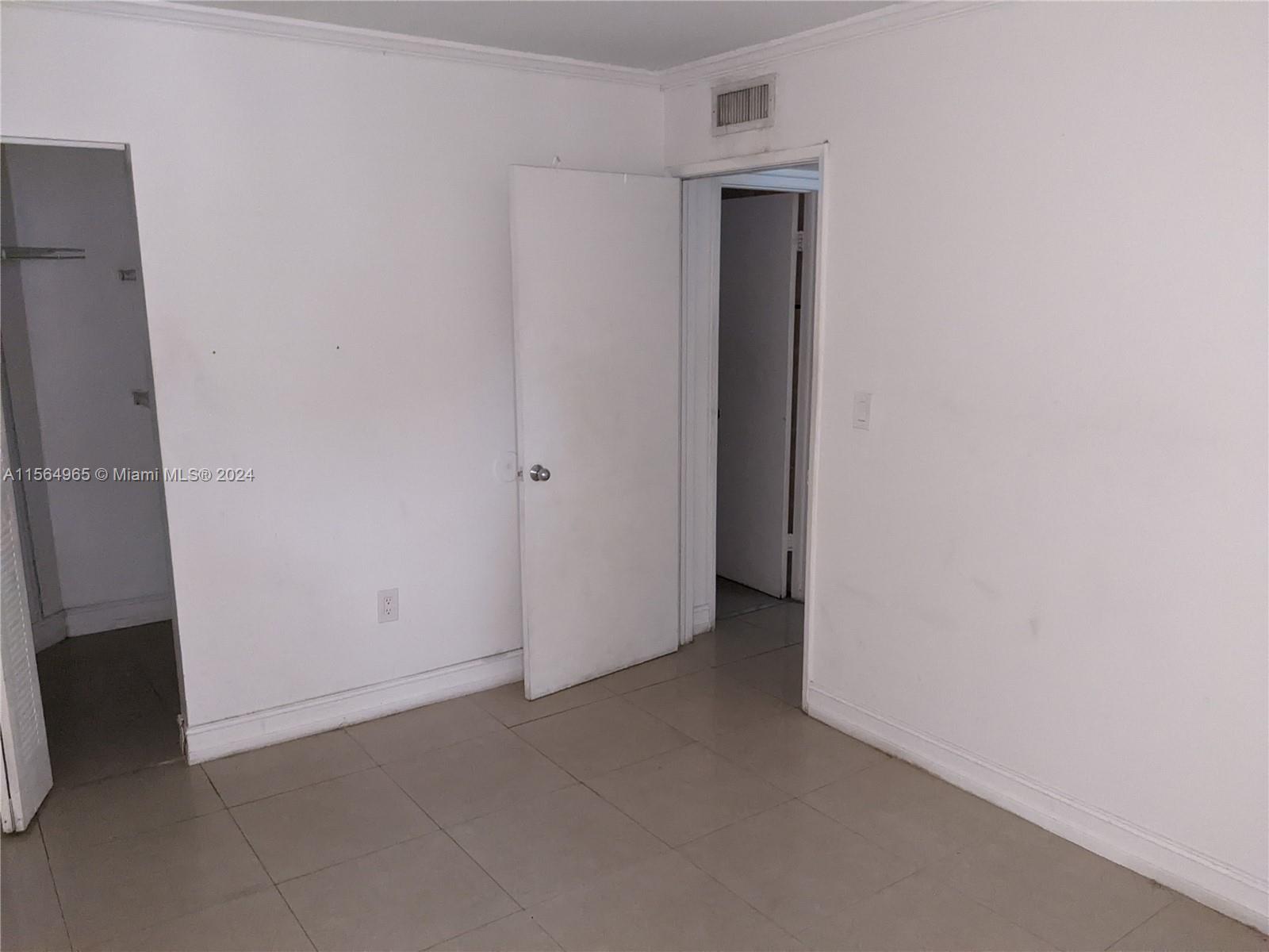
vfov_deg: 51.4
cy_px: 476
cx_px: 634
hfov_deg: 65.3
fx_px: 990
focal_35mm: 27
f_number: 1.73
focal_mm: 4.38
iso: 1363
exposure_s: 1/20
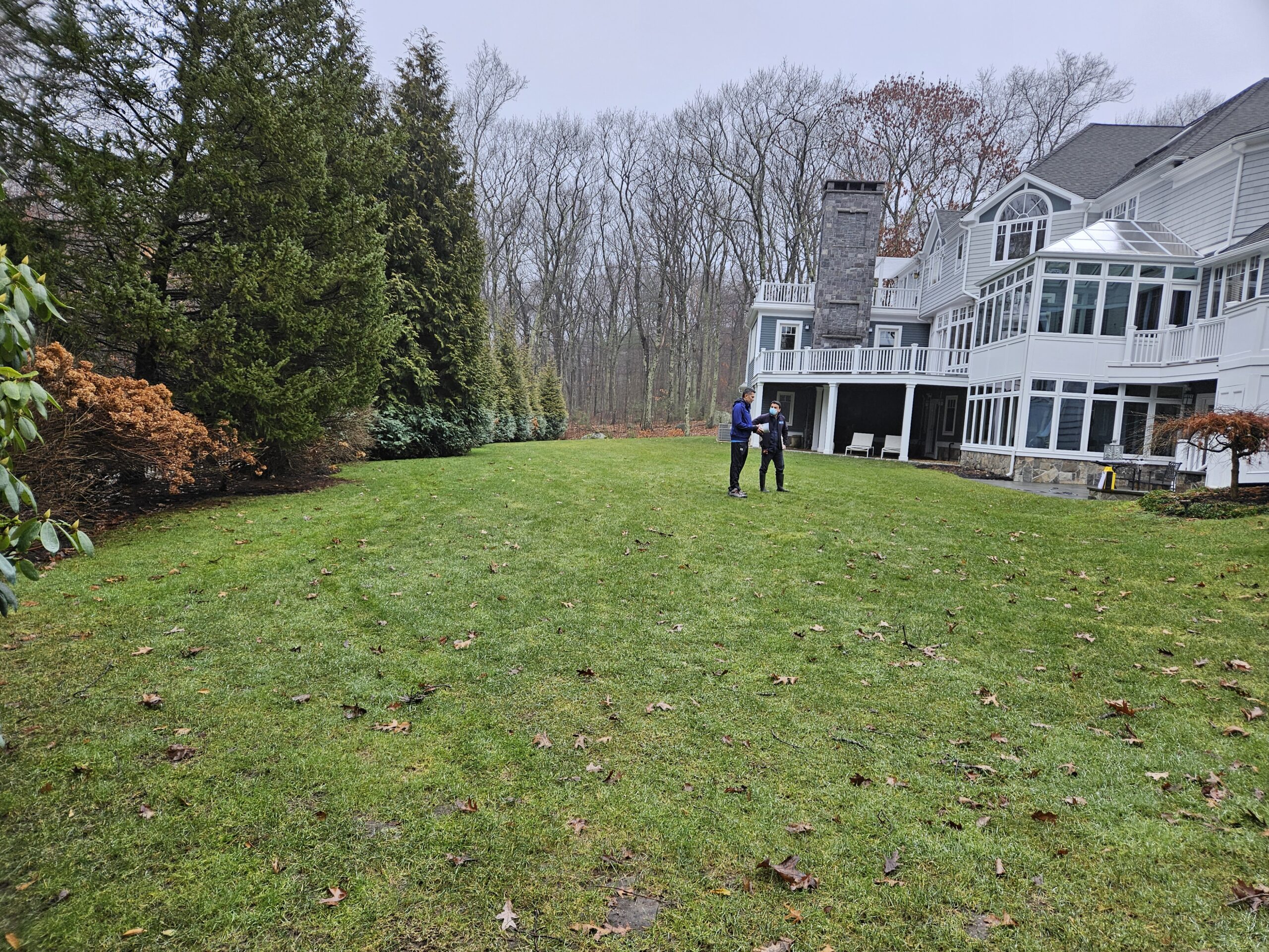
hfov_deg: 73.9
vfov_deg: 58.9
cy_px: 476
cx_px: 634
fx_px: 843
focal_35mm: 23
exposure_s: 1/247
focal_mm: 5.4
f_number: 1.8
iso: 32
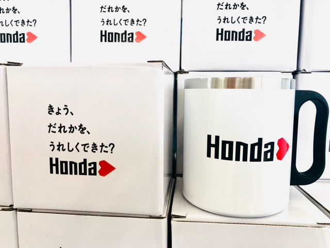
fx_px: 267
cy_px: 124
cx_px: 165
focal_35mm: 28
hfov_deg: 63.4
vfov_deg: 49.7
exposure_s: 1/120
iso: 32
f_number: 1.8
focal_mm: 3.99
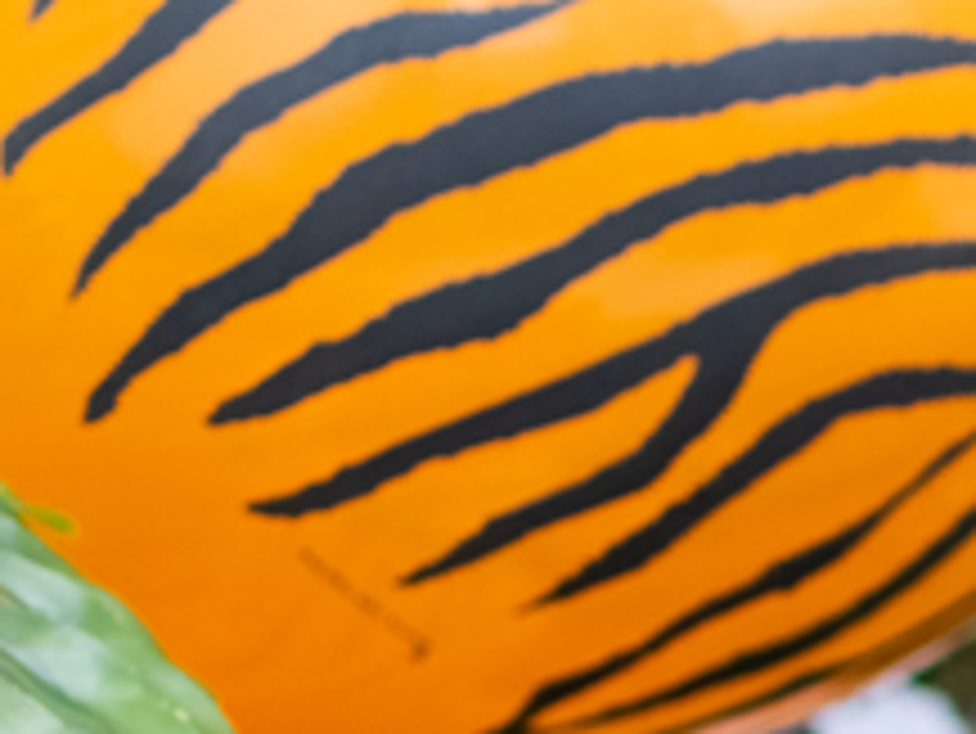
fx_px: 7861
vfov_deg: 5.2
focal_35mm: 279
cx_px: 1822
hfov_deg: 6.9
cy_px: 1545
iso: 100
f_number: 2
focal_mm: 35
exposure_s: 1/125
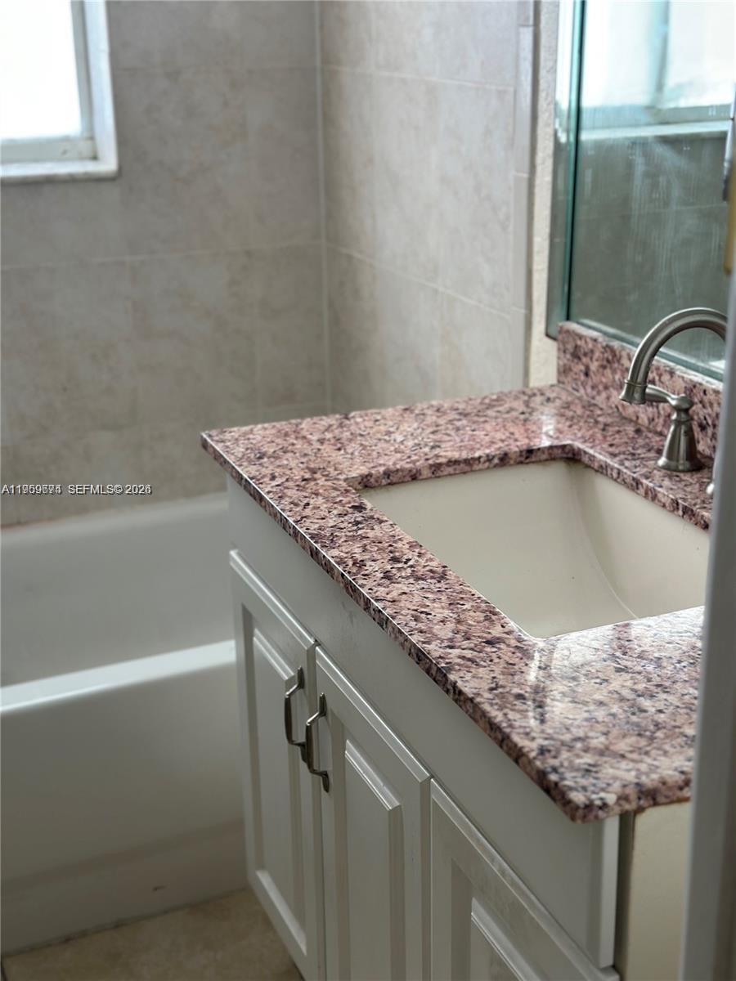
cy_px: 490
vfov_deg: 39.7
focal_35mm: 48
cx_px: 368
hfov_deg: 30.3
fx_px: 1361
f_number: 1.78
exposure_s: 1/60
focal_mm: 6.86
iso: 64
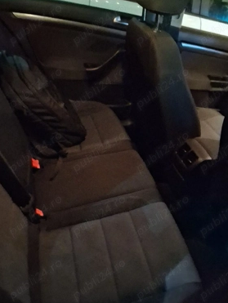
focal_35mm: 28
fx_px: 245
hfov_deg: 49.8
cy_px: 162
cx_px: 115
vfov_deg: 63.3
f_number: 1.8
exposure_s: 1/17
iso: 4000
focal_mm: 3.98
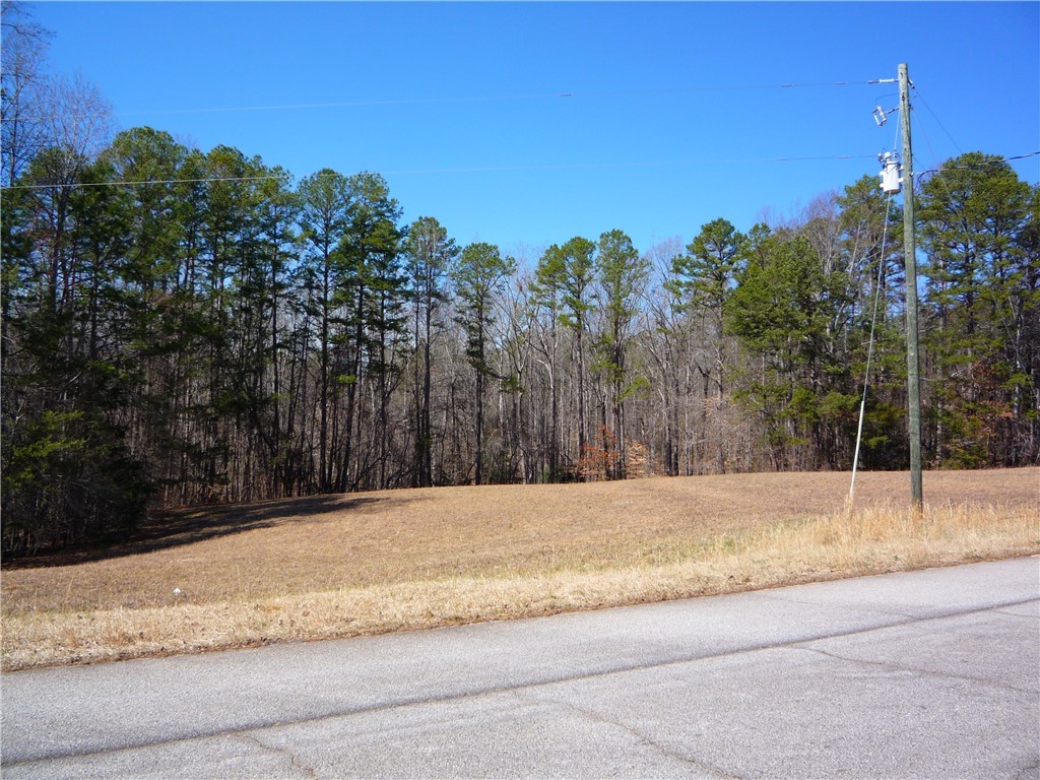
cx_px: 520
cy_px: 390
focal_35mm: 30
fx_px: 901
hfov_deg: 60.0
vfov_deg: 46.8
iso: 100
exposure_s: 1/400
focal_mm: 5.2
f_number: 4.5
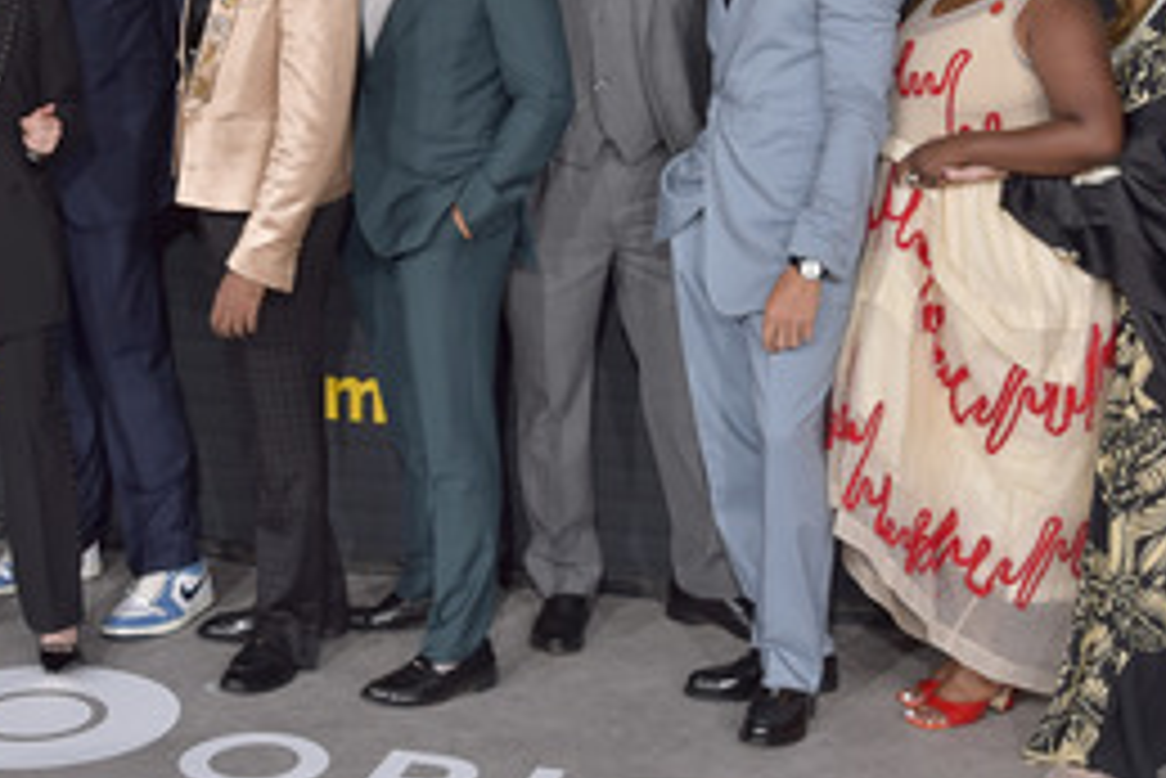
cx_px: 369
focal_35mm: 66
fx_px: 2139
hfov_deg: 30.2
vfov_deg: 20.5
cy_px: 193
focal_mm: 38
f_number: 6.3
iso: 400
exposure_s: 1/250
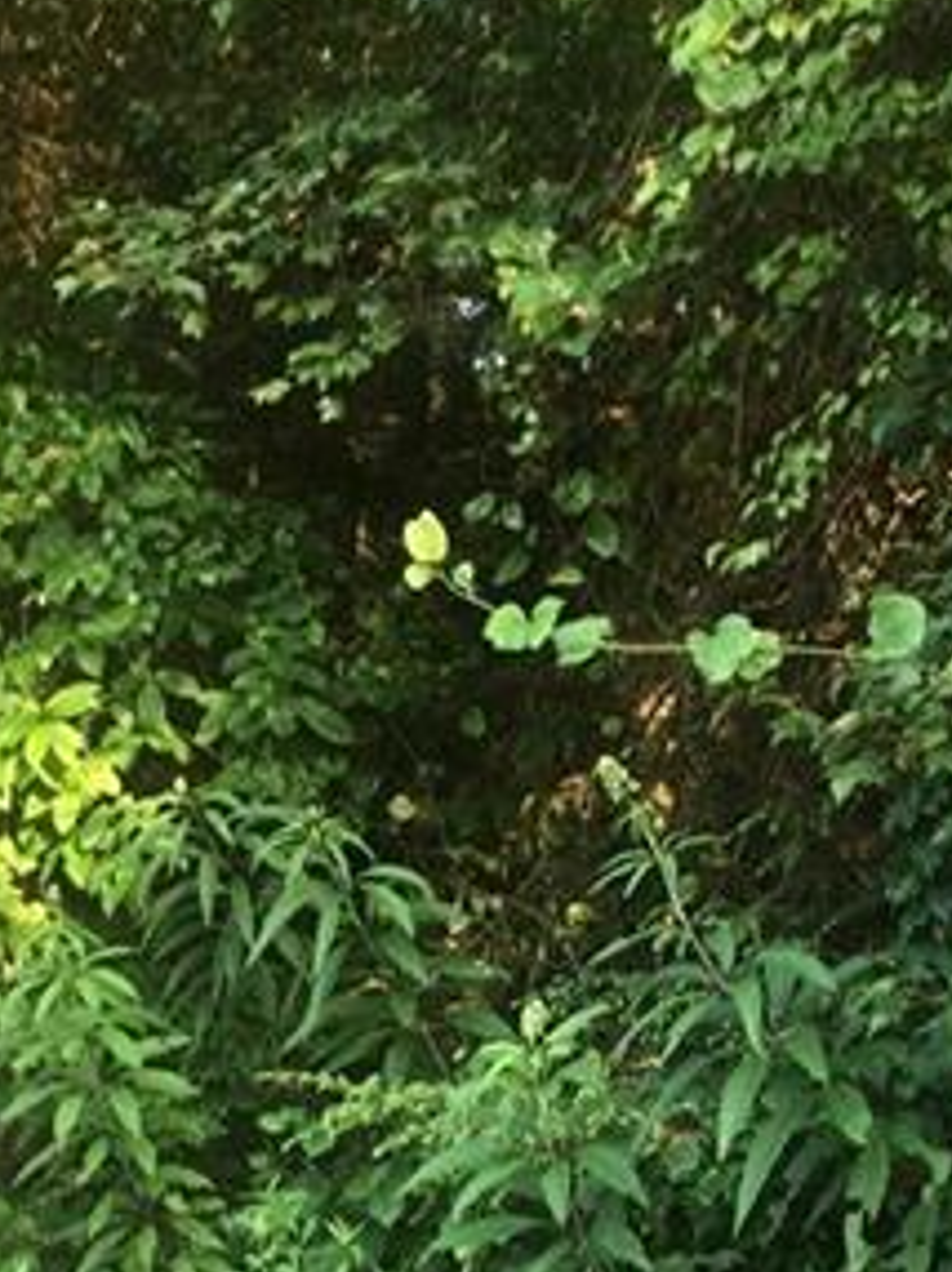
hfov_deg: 18.7
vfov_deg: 24.9
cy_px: 854
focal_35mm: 78
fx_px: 2864
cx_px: 231
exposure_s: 1/60
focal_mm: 4.15
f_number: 2.2
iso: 32
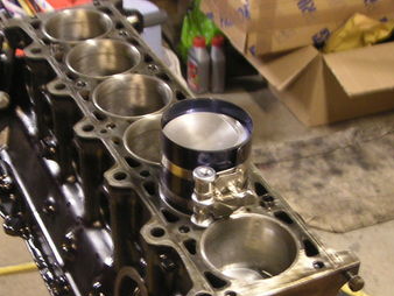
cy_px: 242
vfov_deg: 20.8
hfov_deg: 27.7
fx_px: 797
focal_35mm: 70
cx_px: 149
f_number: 2.8
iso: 100
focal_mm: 5.7
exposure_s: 1/2
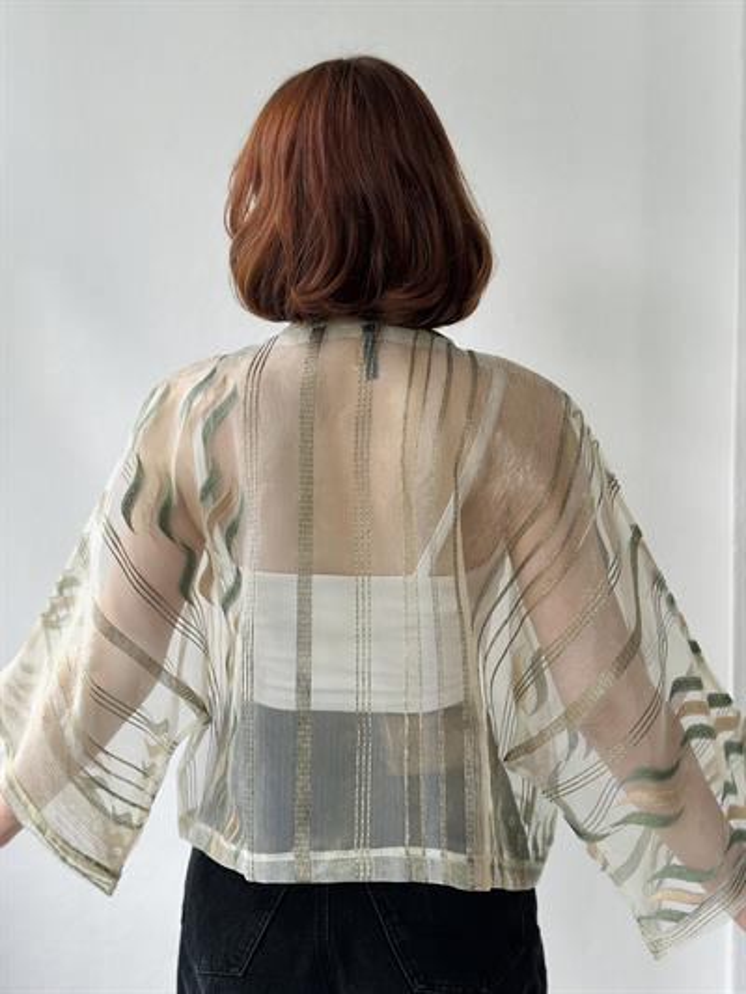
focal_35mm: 48
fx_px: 1379
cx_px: 373
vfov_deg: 39.6
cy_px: 497
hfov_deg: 30.3
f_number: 1.78
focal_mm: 6.86
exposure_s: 1/464
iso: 80
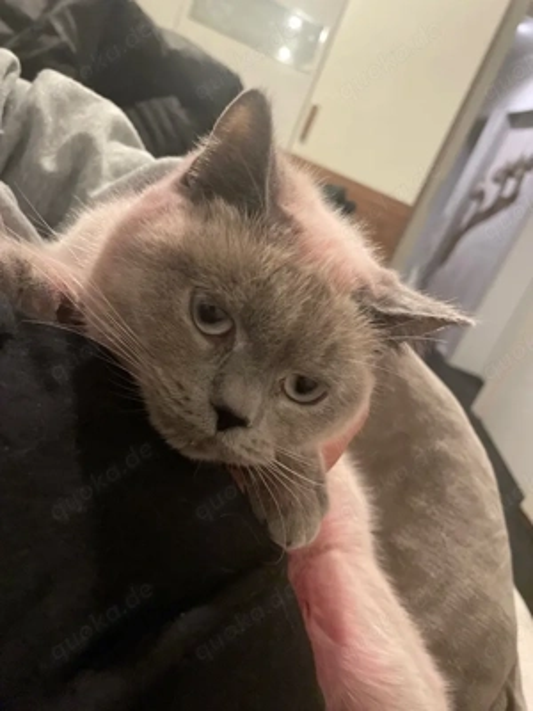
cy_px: 356
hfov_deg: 53.1
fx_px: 534
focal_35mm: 26
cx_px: 266
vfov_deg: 67.3
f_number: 1.6
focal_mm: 4.2
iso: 500
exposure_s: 1/25
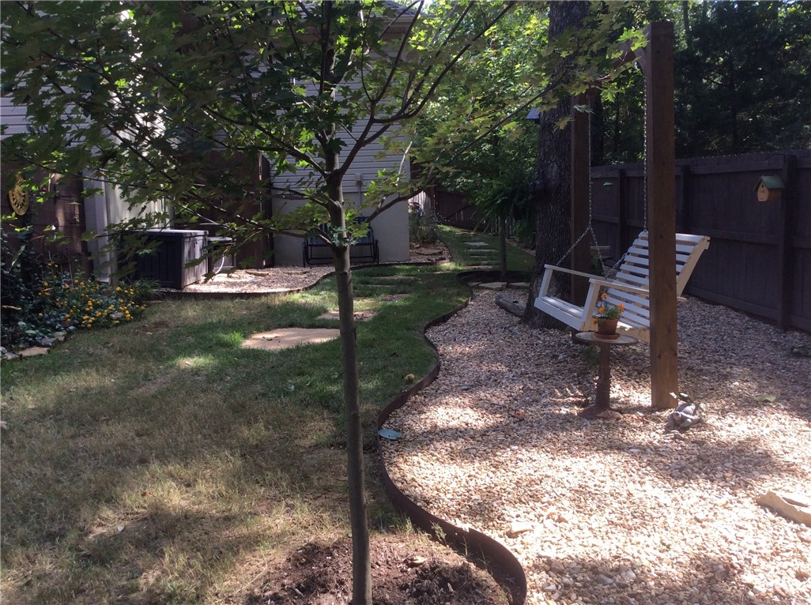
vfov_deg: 44.0
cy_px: 302
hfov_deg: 56.9
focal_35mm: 32
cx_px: 406
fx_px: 748
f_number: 2.4
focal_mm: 3.3
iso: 32
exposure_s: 1/282
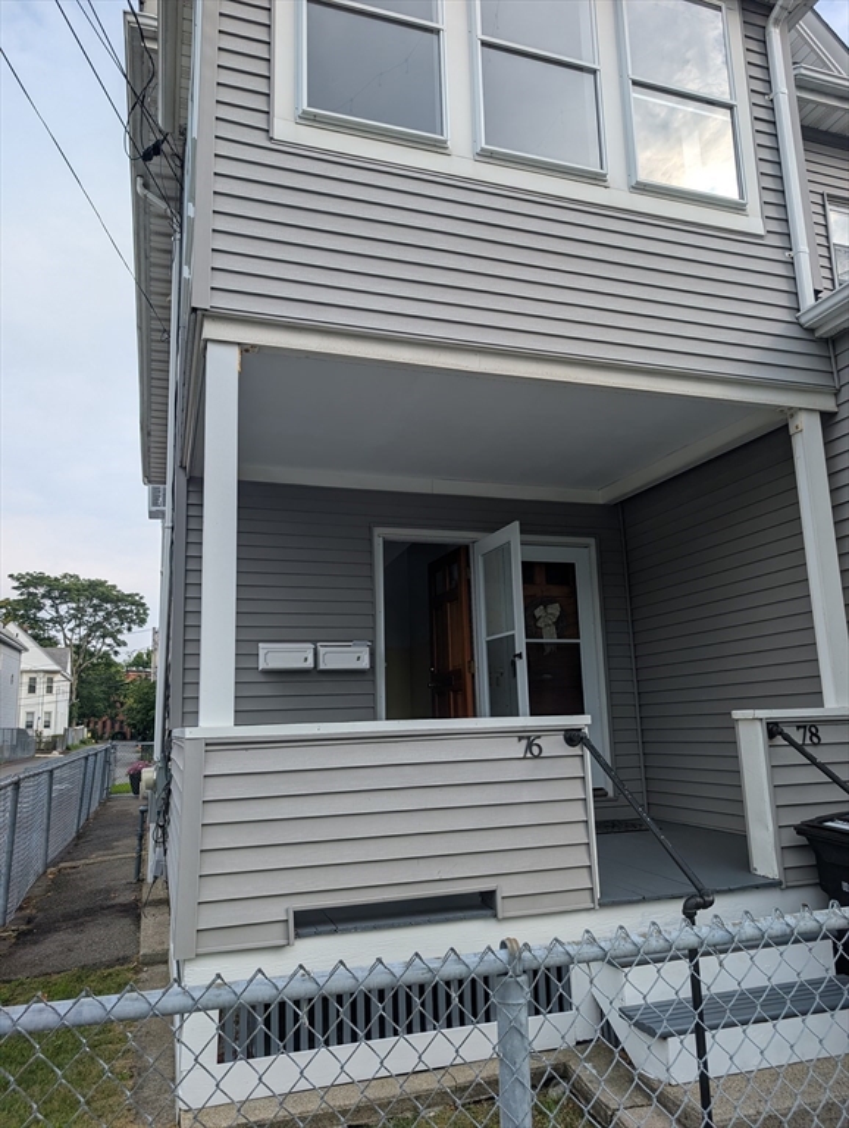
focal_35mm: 24
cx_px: 424
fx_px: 783
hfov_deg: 56.9
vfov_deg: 71.5
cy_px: 564
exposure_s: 1/667
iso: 20
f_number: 1.68
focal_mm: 6.9
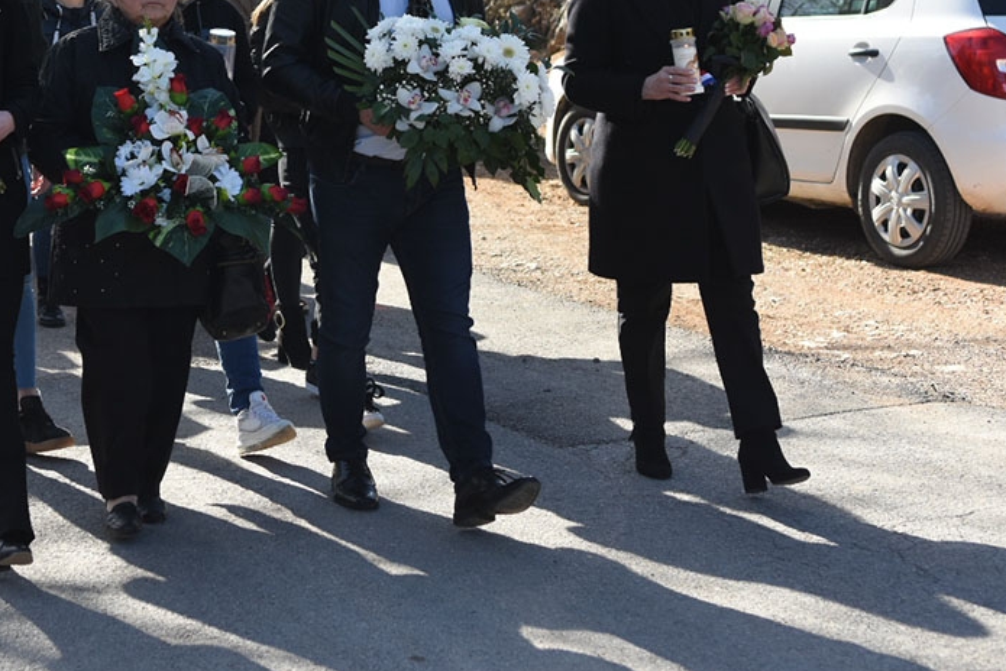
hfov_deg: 22.8
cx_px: 206
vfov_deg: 15.4
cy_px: 113
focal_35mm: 88
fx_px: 2460
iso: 400
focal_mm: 34
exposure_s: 1/1600
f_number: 3.5
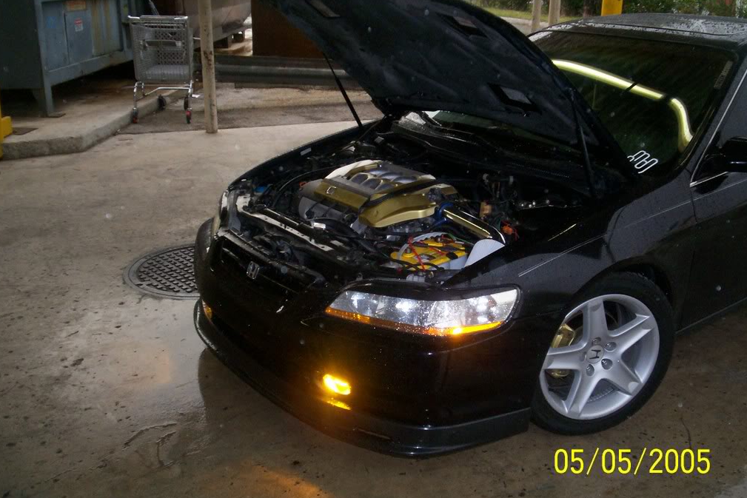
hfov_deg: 50.7
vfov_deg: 35.1
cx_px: 370
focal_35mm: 38
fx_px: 789
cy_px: 253
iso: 140
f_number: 4.5
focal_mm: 5.9
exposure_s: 1/64
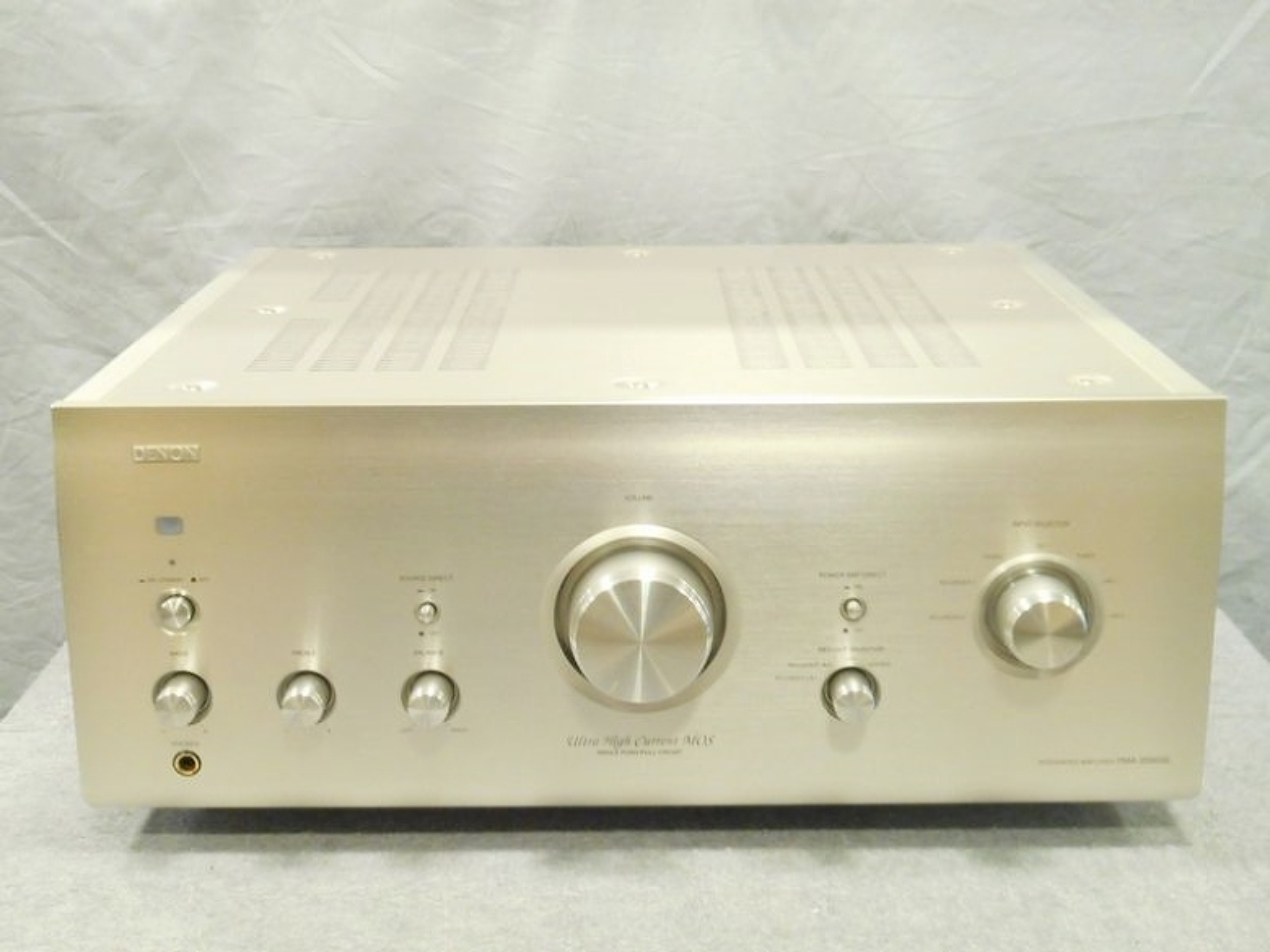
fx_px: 1614
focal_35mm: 44
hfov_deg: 42.9
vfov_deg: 32.9
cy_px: 476
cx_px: 635
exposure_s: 1/10
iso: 400
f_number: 4.7
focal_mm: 7.9
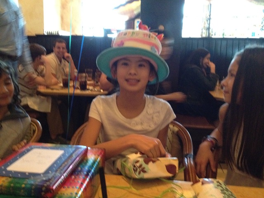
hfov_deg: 52.6
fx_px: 267
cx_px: 132
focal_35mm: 35
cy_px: 99
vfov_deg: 40.7
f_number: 2.4
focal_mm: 4.28
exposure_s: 1/15
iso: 640
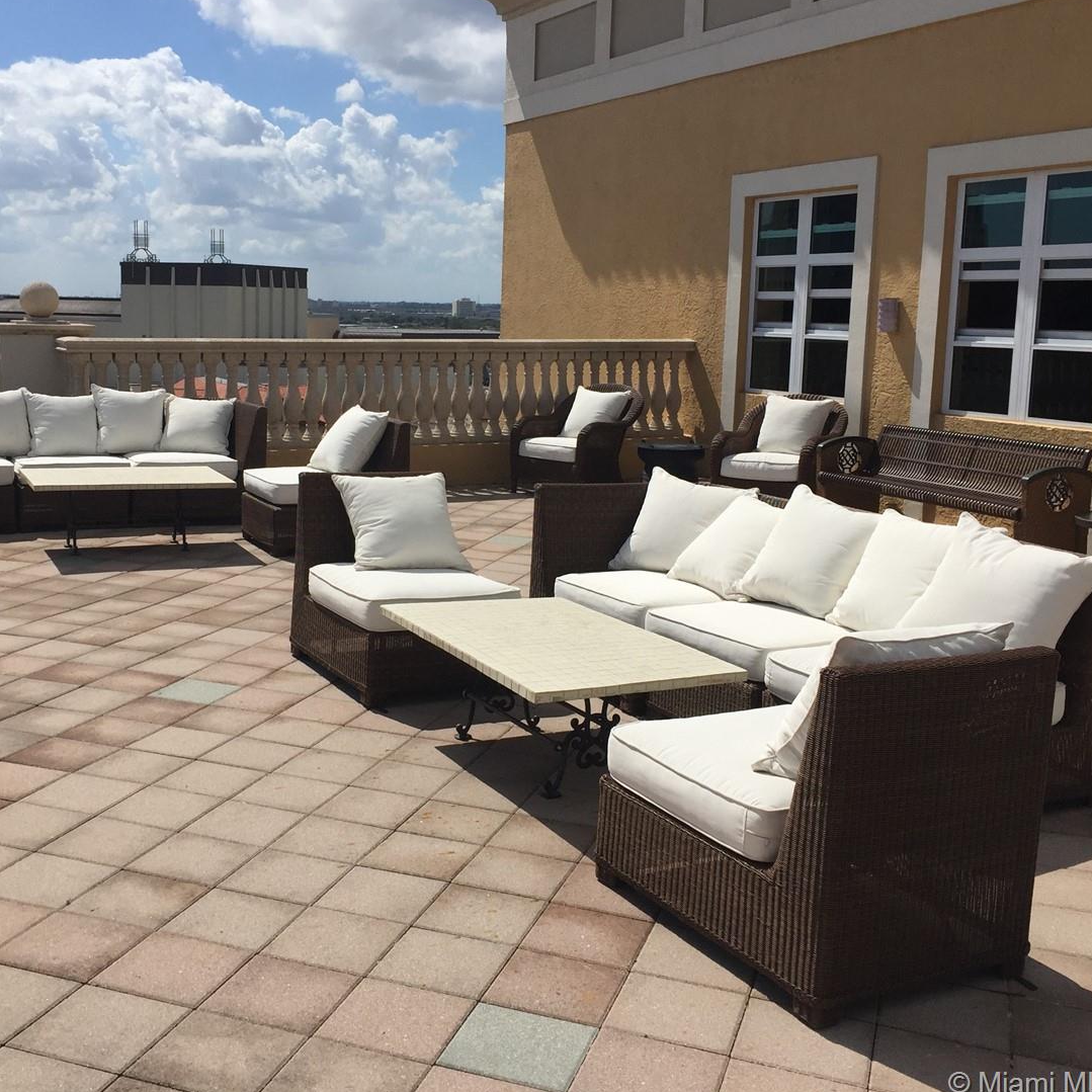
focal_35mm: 38
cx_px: 468
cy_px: 497
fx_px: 1356
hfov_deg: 43.7
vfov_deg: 43.8
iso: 32
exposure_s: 1/4950
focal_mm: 4.15
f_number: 2.2
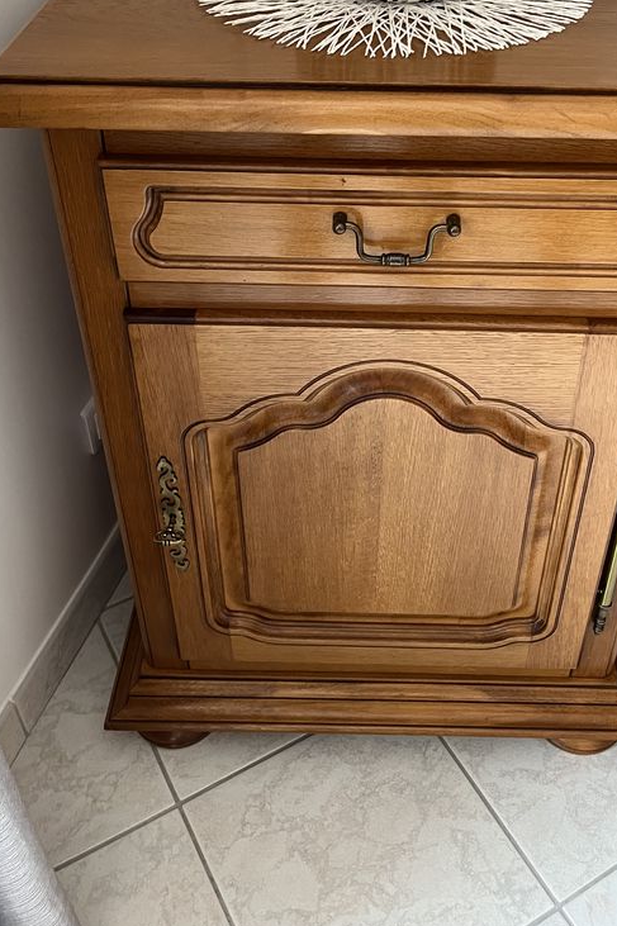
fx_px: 952
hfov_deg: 35.8
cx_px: 361
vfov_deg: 51.1
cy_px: 319
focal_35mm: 37
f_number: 1.6
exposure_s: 1/60
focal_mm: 5.1
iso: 250
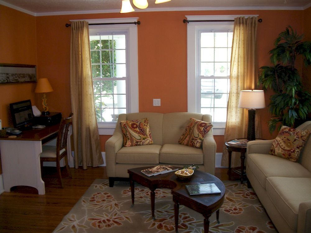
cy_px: 116
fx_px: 287
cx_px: 156
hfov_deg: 56.8
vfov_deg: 44.2
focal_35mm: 32
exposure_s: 1/30
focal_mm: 5.7
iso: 80
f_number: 2.9
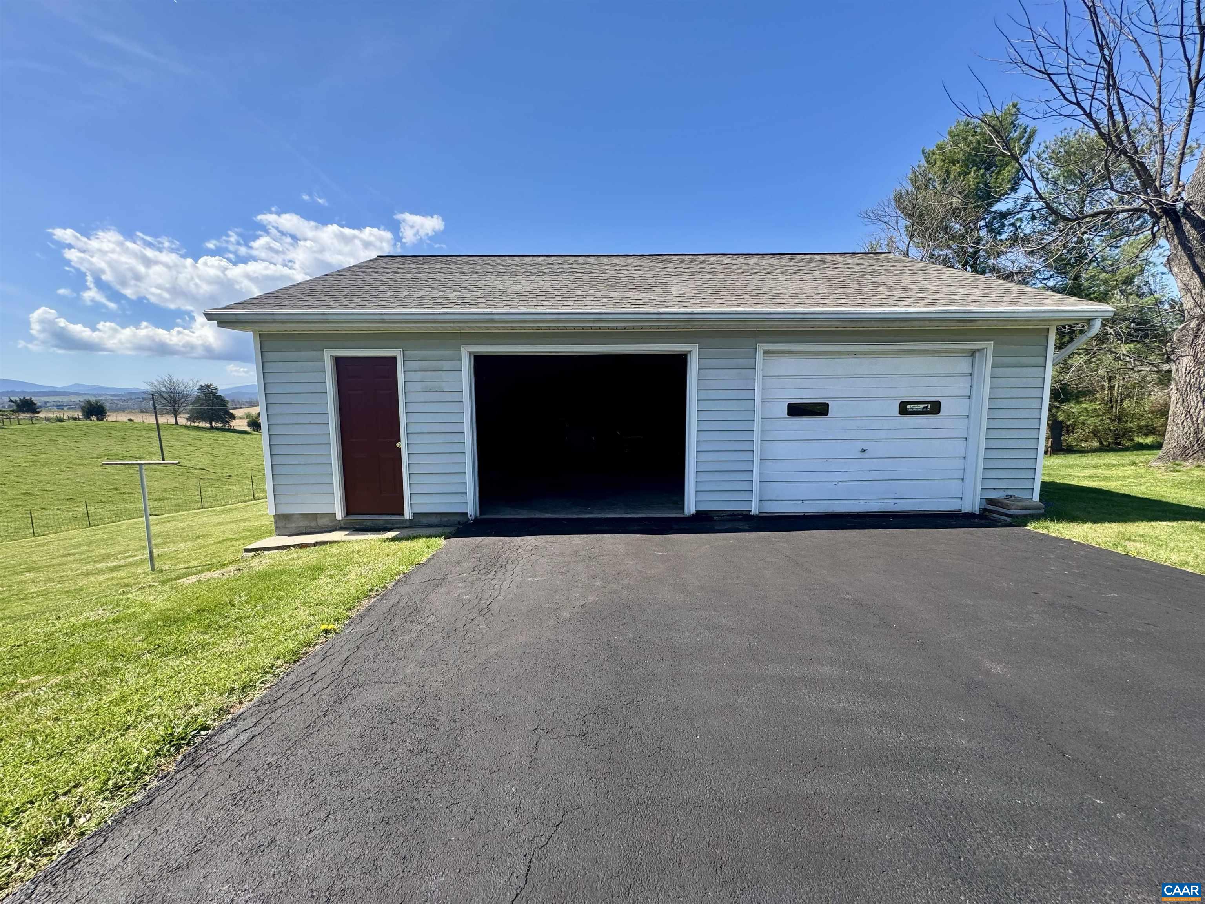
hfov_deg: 102.1
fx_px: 487
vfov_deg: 85.7
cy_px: 452
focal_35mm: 14
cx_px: 602
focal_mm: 2.22
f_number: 2.2
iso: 40
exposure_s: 1/652
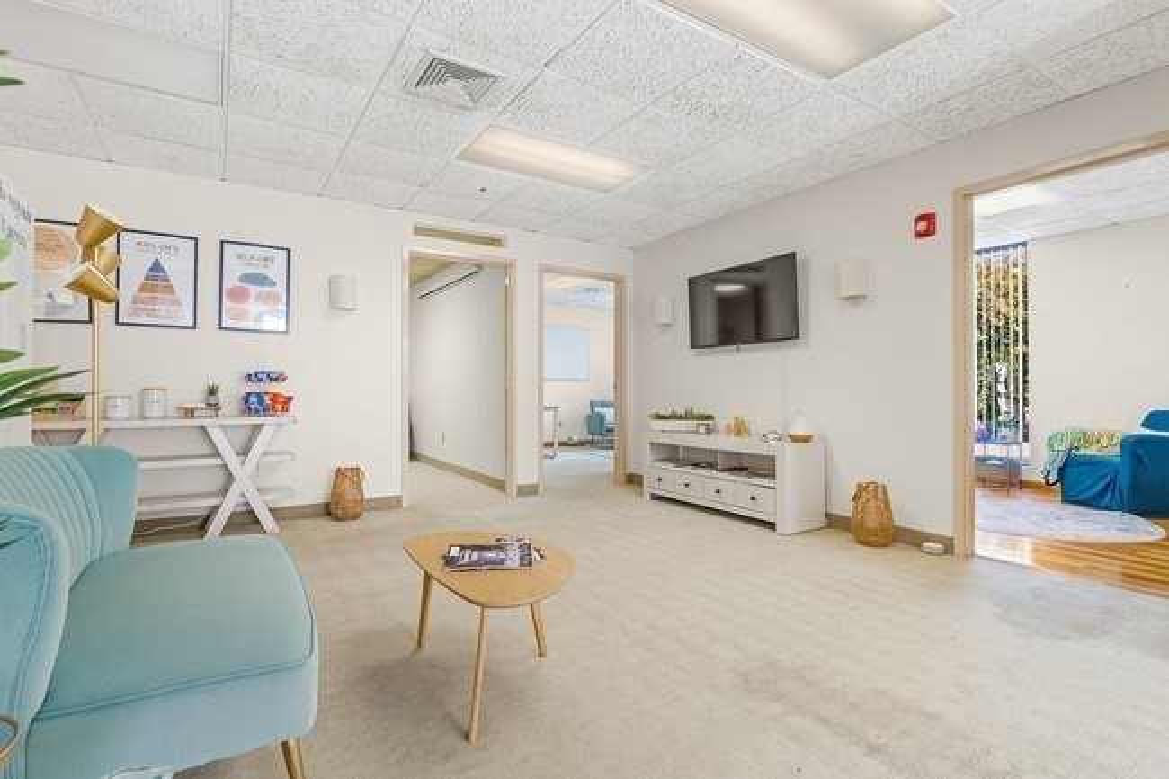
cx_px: 584
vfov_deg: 73.7
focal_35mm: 16
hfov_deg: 96.8
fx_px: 519
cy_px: 390
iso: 200
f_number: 8
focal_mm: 16
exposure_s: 1
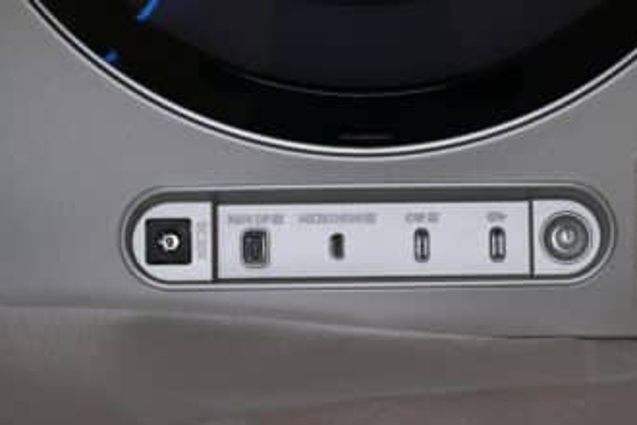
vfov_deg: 11.1
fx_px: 2194
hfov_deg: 16.5
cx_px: 359
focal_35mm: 124
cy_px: 189
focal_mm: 105
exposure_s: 1/125
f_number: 6.3
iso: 1600
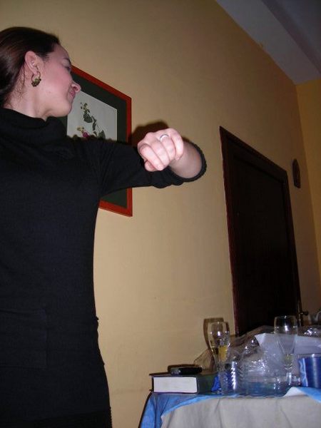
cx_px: 160
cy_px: 214
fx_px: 470
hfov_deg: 37.7
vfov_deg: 49.0
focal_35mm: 38
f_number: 3.2
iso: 54
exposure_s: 1/60.1
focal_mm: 6.3
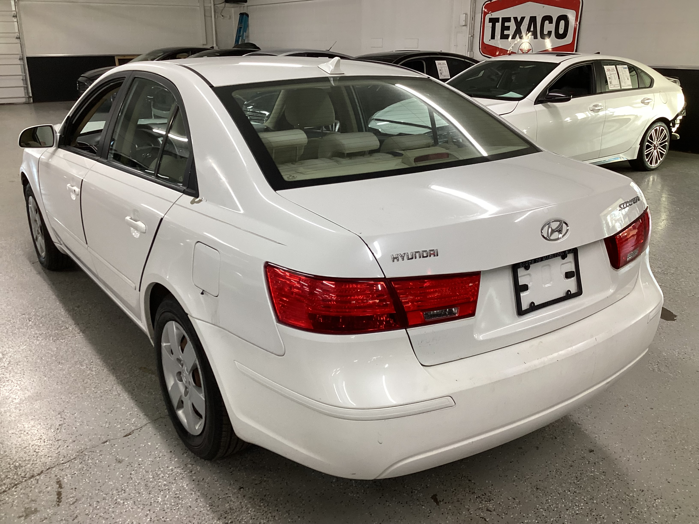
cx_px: 350
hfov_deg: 58.4
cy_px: 262
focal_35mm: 31
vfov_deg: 45.4
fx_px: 626
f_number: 2.4
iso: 100
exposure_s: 1/50
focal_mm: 3.3
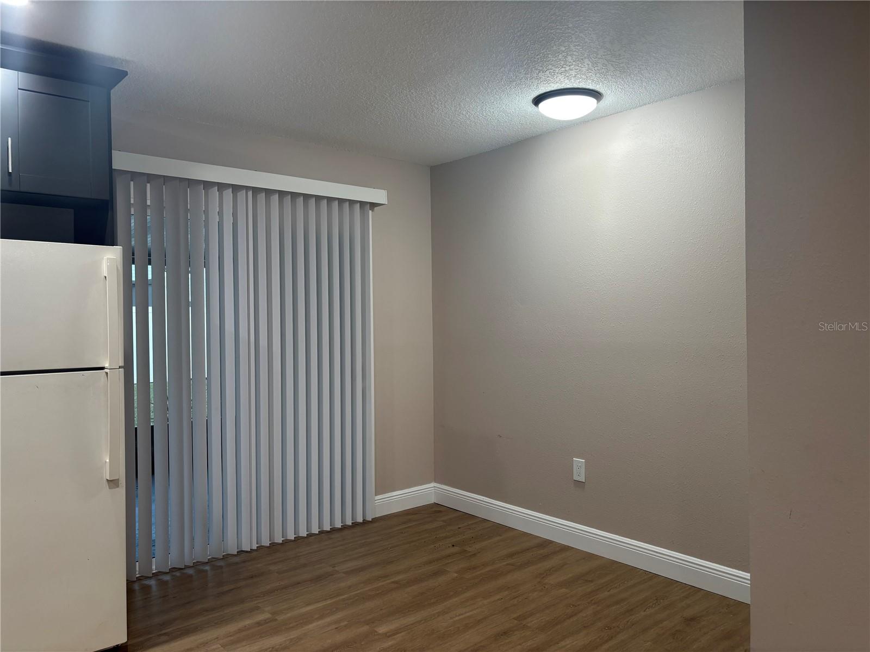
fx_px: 653
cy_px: 326
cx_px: 435
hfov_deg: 67.3
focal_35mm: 26
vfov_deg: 53.1
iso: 80
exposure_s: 1/60
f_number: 1.6
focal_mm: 5.96
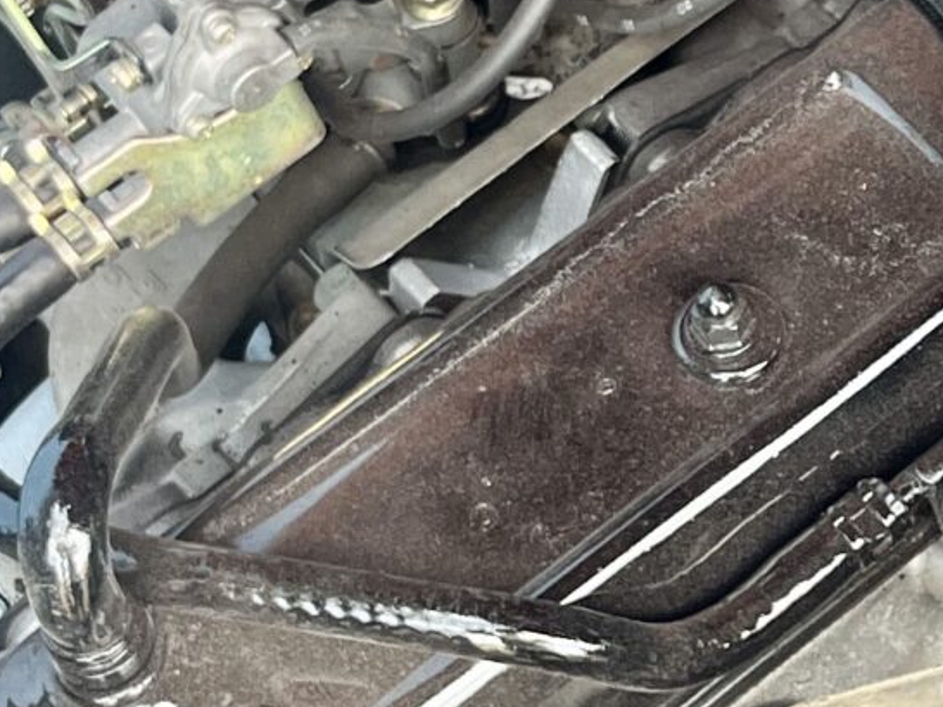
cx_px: 919
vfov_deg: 12.1
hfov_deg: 15.9
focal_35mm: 122
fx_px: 3322
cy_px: 251
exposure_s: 1/122
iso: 64
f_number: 1.6
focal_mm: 5.1
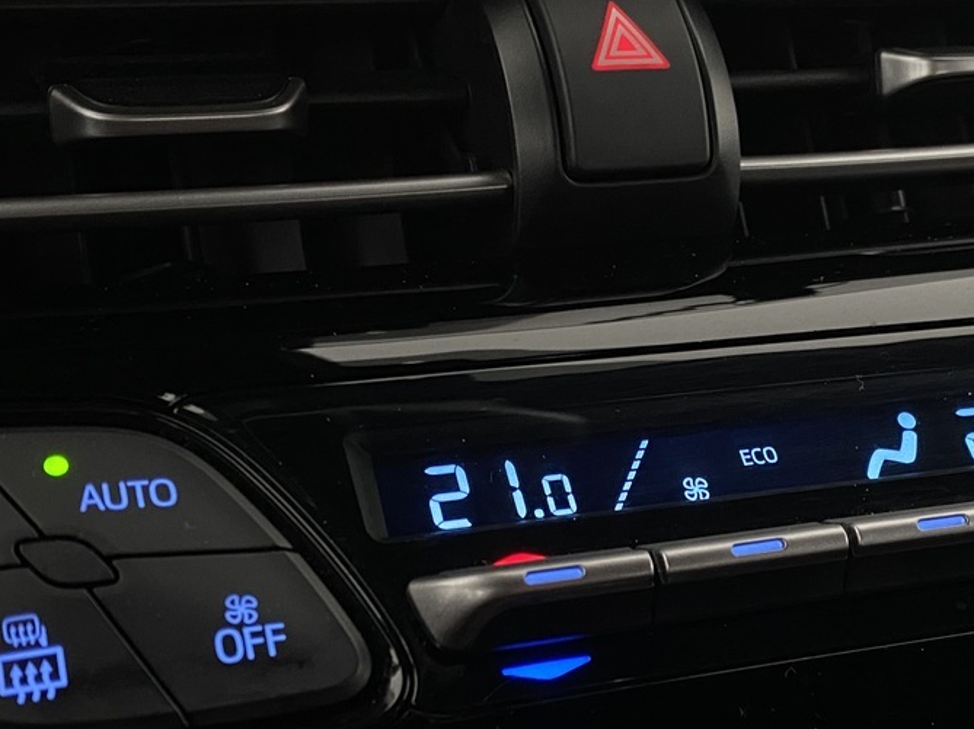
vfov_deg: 26.0
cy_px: 474
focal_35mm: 56
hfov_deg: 34.2
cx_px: 622
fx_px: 1575
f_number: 1.8
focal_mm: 4.25
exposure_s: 1/25
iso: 500
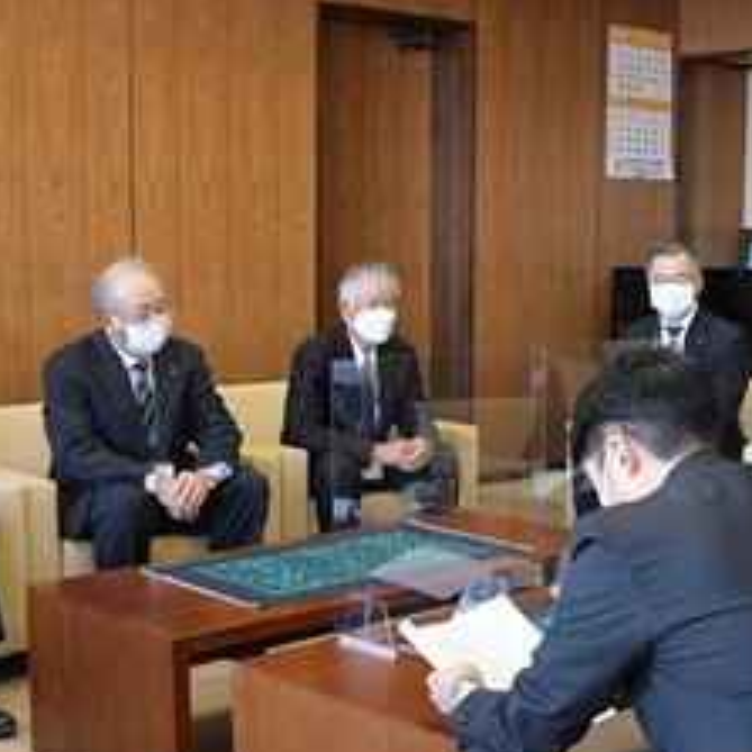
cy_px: 393
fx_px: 1473
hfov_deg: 28.4
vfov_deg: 28.6
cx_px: 502
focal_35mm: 60
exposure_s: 1/400
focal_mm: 21
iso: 3200
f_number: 5.6
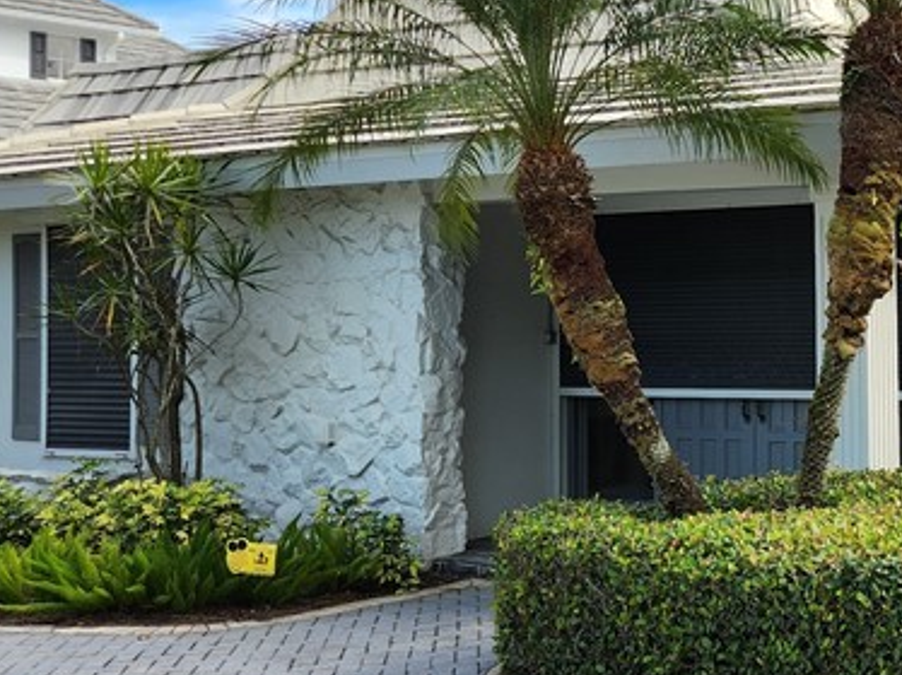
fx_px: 1641
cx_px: 962
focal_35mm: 63
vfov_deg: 23.3
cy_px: 321
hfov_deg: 28.3
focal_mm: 5.4
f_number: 1.8
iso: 20
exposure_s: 1/611
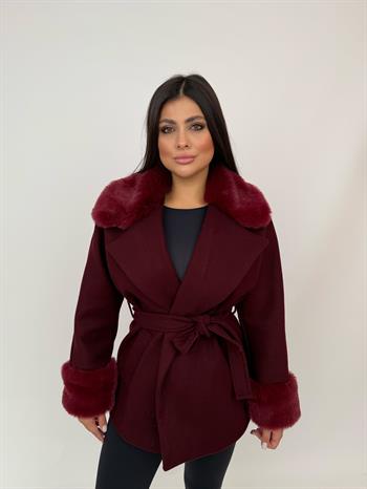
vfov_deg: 71.6
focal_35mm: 24
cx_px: 184
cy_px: 244
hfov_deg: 56.9
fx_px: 339
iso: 80
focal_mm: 6.76
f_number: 1.78
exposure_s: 1/310
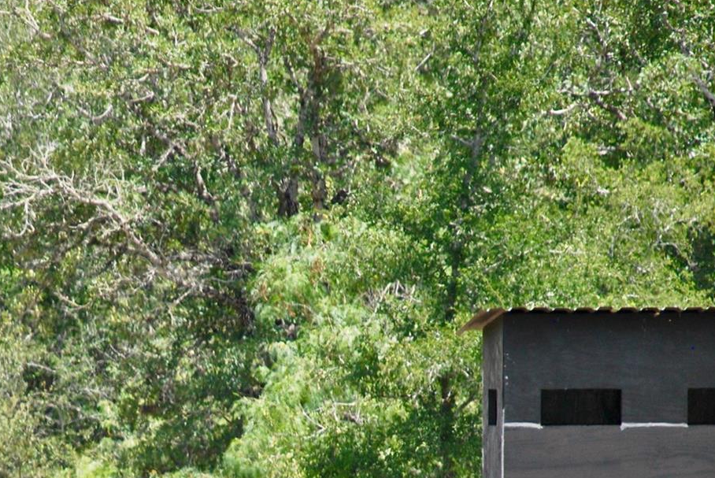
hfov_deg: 3.0
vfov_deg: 2.0
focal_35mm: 677
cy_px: 480
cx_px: 172
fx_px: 13456
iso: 250
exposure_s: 1/500
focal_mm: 200
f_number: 6.3
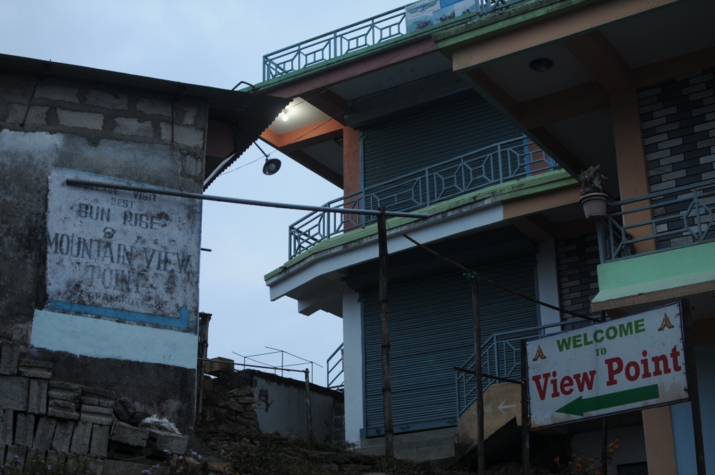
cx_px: 358
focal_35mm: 52
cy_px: 238
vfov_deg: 25.7
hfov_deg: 37.9
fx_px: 1041
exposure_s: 1/30
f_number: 3.2
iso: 200
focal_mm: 35
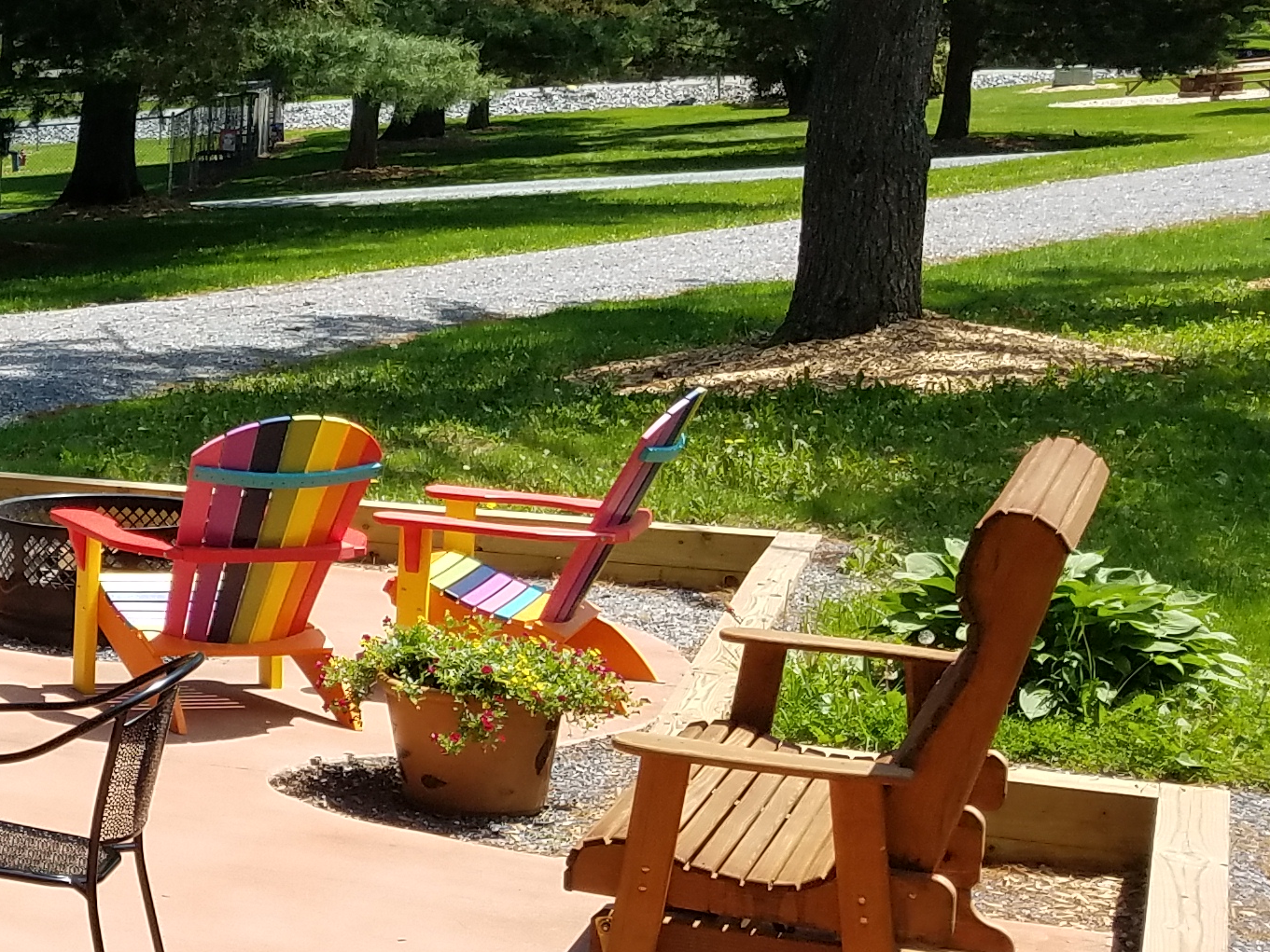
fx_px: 2825
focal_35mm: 77
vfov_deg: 19.1
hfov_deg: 21.6
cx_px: -579
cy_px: 276
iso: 50
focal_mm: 4.2
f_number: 1.7
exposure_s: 1/1400
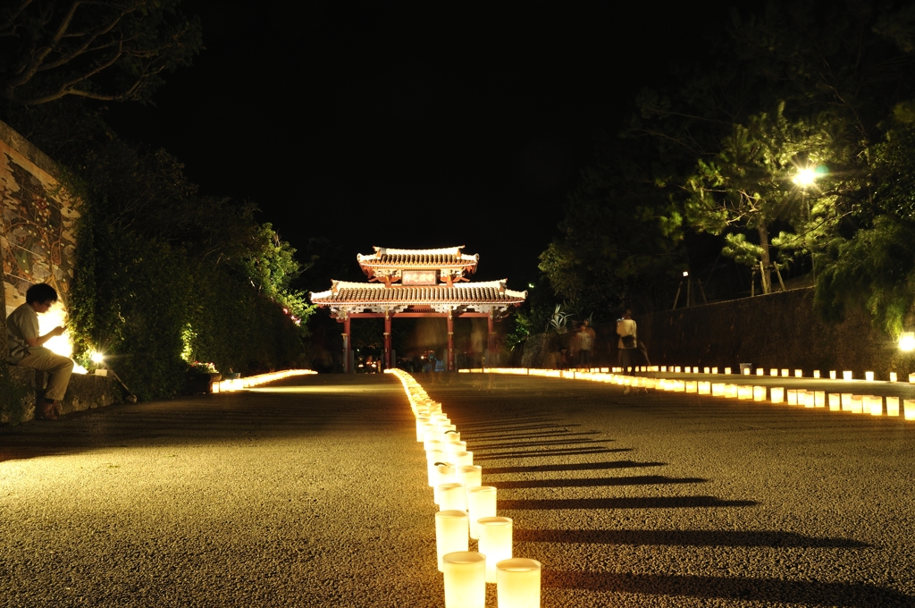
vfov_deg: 47.8
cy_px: 304
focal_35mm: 27
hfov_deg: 67.4
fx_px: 685
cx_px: 458
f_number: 14
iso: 200
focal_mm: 18
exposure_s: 10
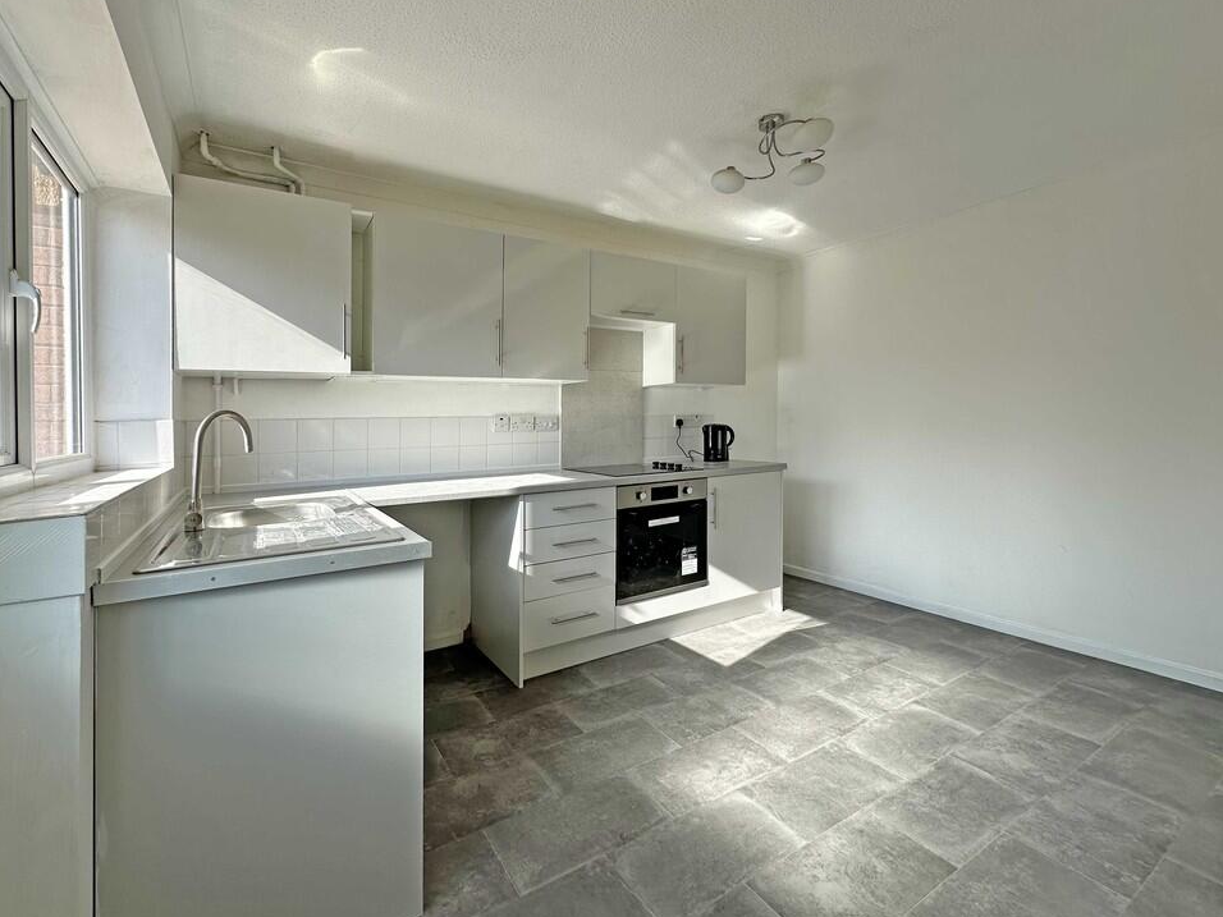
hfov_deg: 98.0
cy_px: 453
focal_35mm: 15
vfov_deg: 81.7
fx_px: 530
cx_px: 571
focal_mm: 2.22
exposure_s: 1/432
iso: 40
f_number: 2.2
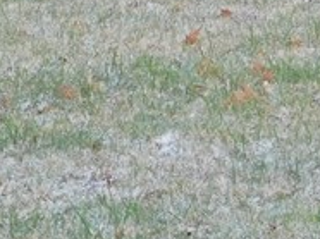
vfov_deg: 3.3
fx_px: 4071
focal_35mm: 441
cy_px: -356
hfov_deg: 4.4
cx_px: -513
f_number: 4.4
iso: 125
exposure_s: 1/125
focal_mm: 14.2
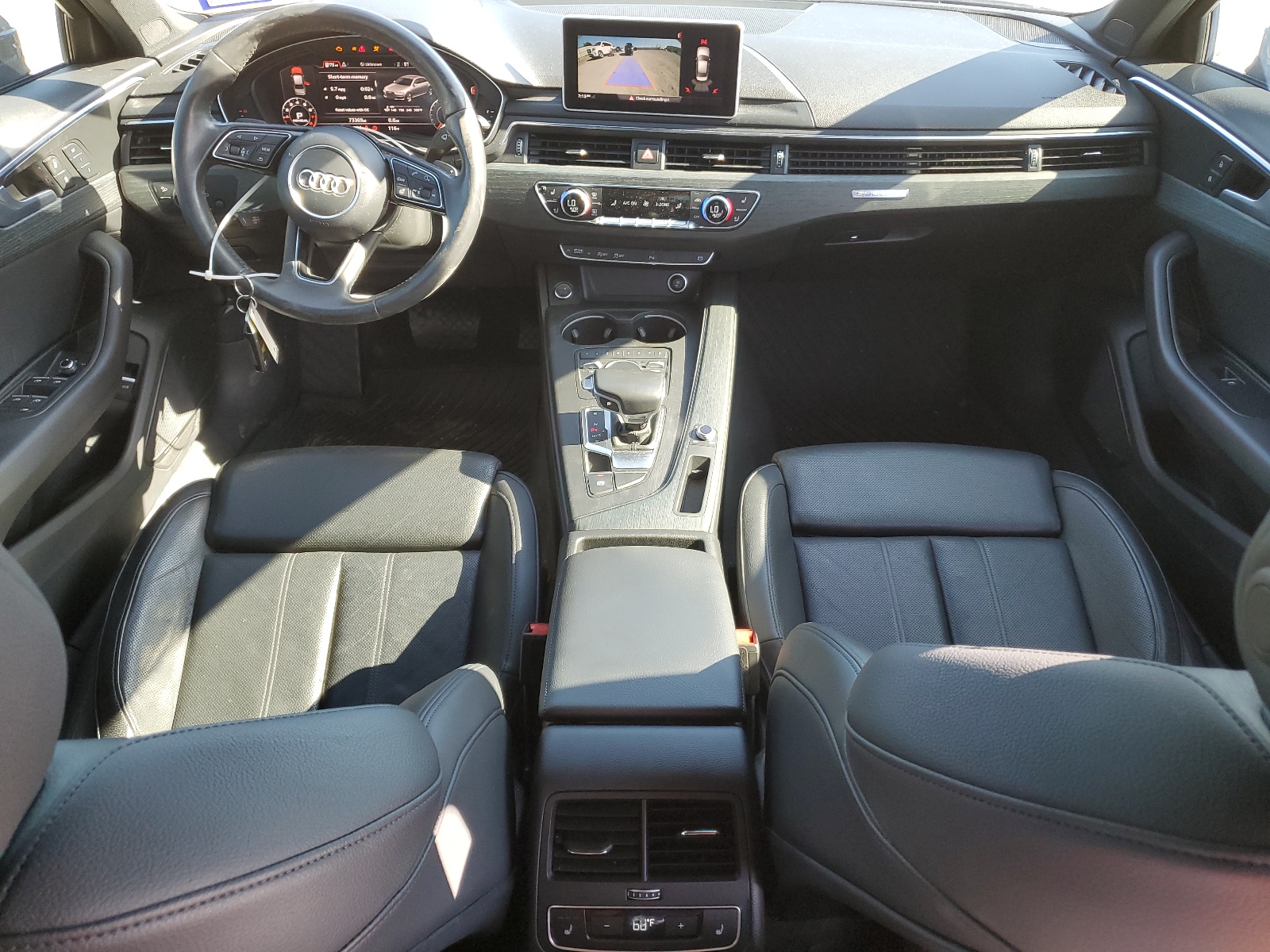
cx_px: 635
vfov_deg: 53.1
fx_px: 954
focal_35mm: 26
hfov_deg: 67.3
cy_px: 476
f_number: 1.5
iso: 69
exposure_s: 1/120
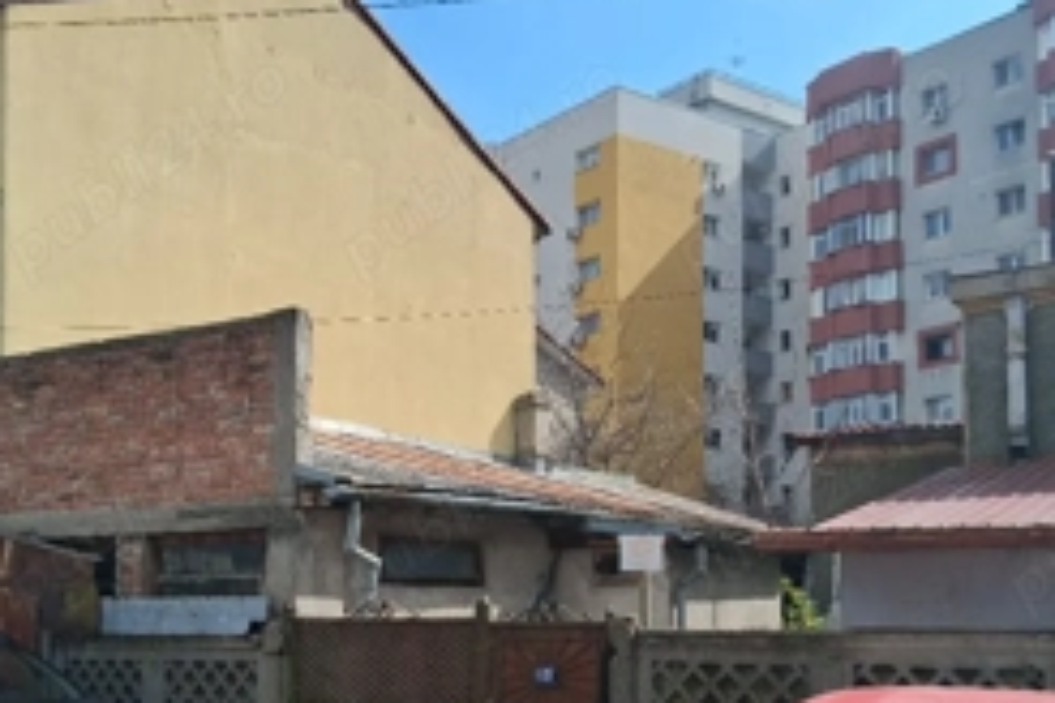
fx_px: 1289
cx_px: 566
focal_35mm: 44
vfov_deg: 29.9
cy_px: 553
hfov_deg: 44.5
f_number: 1.8
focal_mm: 3.98
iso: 25
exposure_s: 1/769
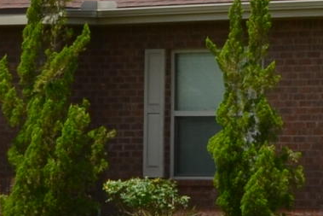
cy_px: 8
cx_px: 824
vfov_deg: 5.3
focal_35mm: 261
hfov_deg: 7.3
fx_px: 2343
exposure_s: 1/250
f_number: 8
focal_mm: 22
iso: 100
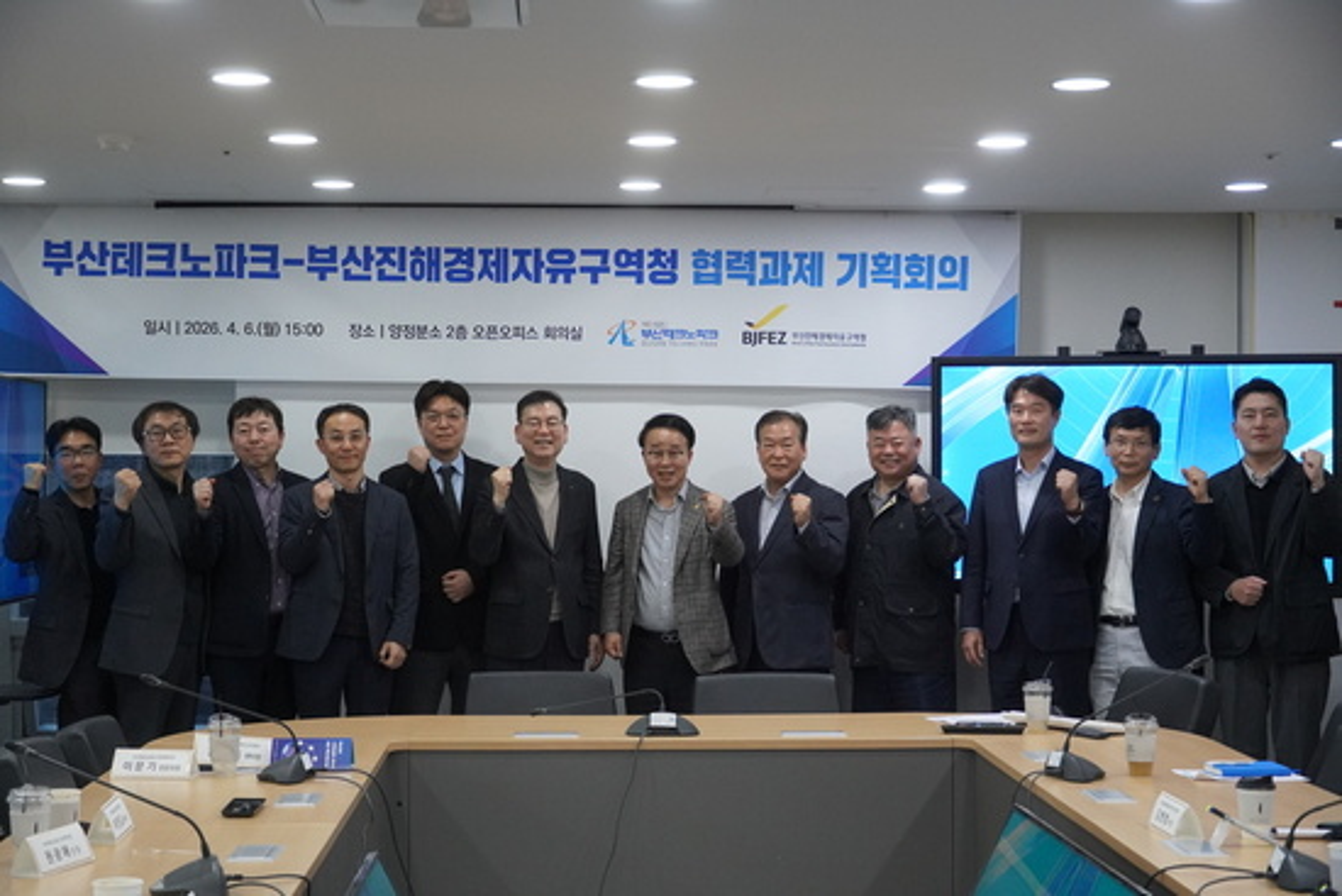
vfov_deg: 21.1
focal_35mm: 64
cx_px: 671
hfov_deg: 31.2
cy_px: 448
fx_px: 2405
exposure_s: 1/160
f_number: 5
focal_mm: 43
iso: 2000
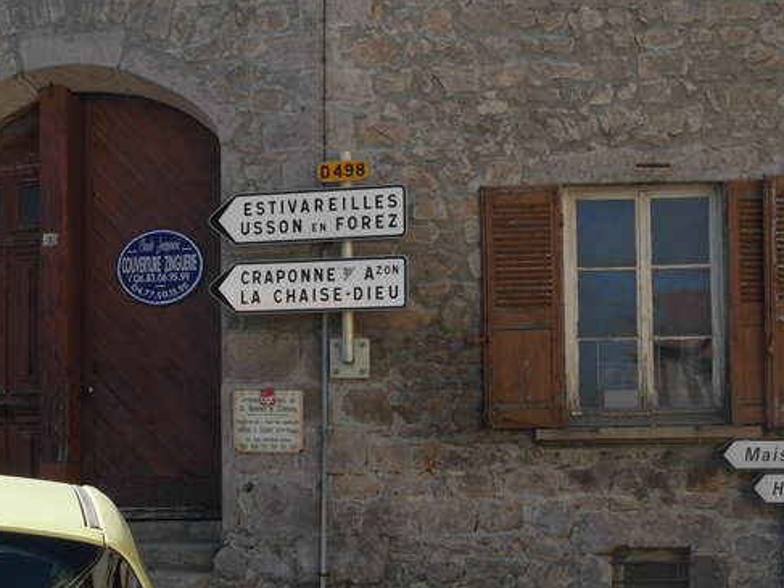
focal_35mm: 101
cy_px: 243
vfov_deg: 14.6
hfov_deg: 19.4
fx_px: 2287
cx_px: 332
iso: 79
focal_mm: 13.5
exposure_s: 1/430
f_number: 3.7
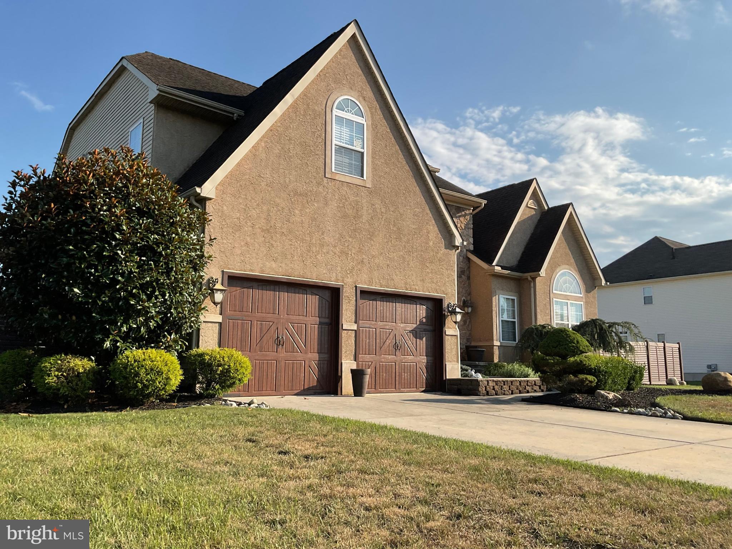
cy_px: 274
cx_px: 366
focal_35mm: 29
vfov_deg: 48.2
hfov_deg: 61.7
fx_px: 613
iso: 16
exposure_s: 1/1534
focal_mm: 3
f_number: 1.8
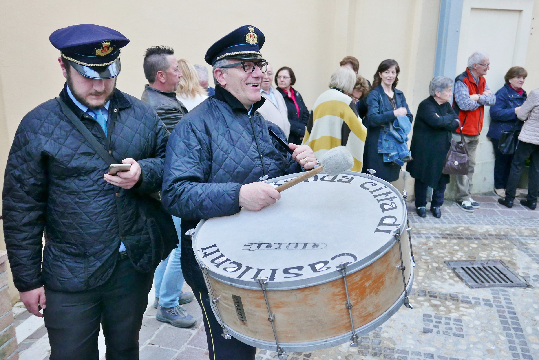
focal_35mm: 35
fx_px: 524
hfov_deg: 54.4
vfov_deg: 37.9
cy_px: 180
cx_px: 270
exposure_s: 1/80
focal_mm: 15.9
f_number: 2.3
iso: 1000
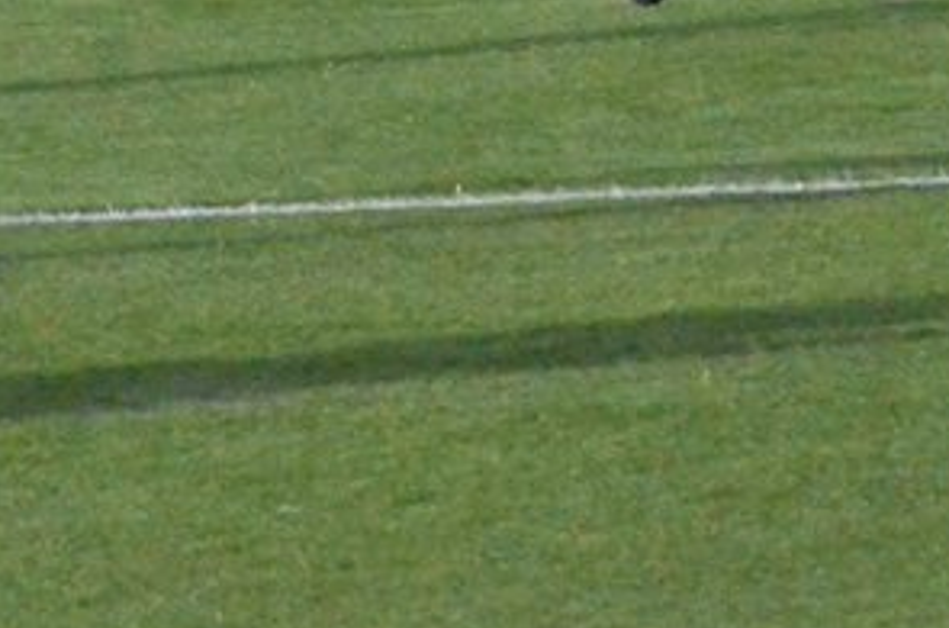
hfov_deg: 3.4
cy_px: -272
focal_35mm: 598
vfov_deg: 2.3
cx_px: -727
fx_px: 15722
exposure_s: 1/3200
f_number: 14
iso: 6400
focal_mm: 98
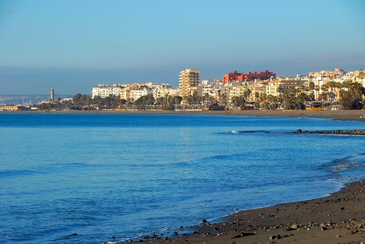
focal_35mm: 158
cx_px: 182
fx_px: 1598
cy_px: 122
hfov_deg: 13.0
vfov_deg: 8.7
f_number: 10
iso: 200
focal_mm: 105
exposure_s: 1/350
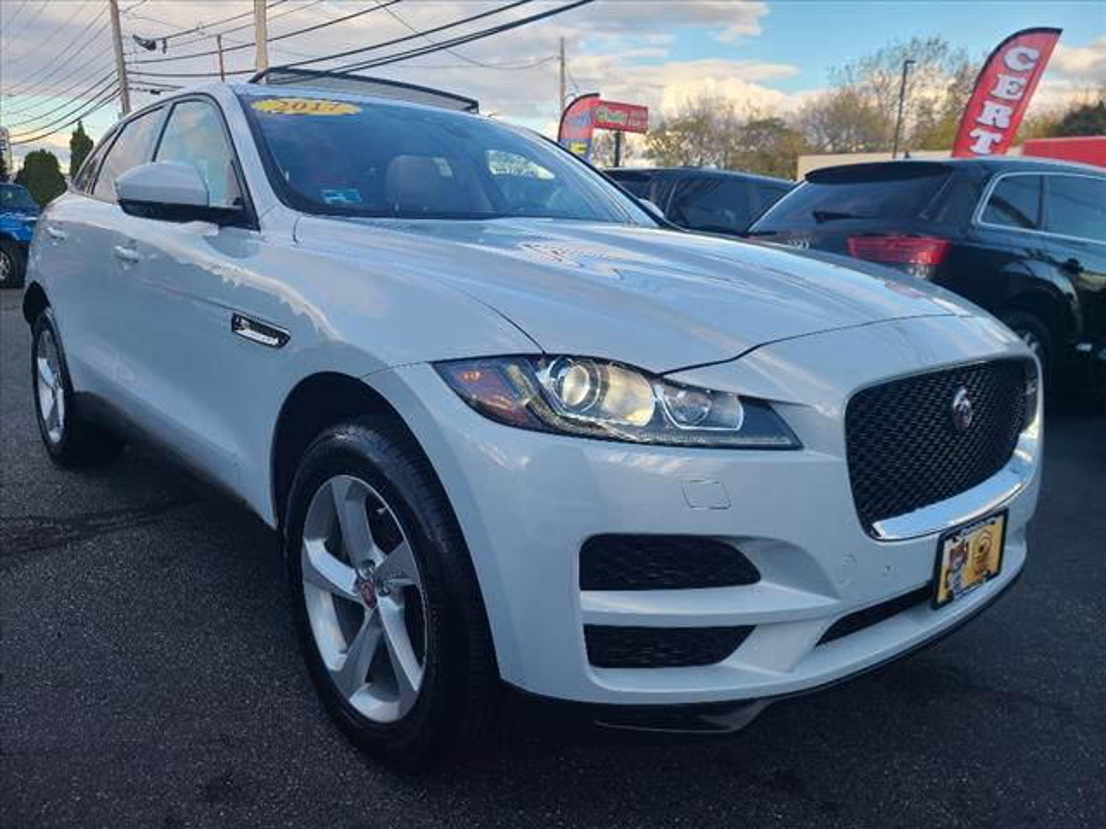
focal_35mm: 26
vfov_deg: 53.1
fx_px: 831
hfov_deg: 67.3
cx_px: 553
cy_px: 414
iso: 40
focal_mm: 5.4
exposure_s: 1/833
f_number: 1.8
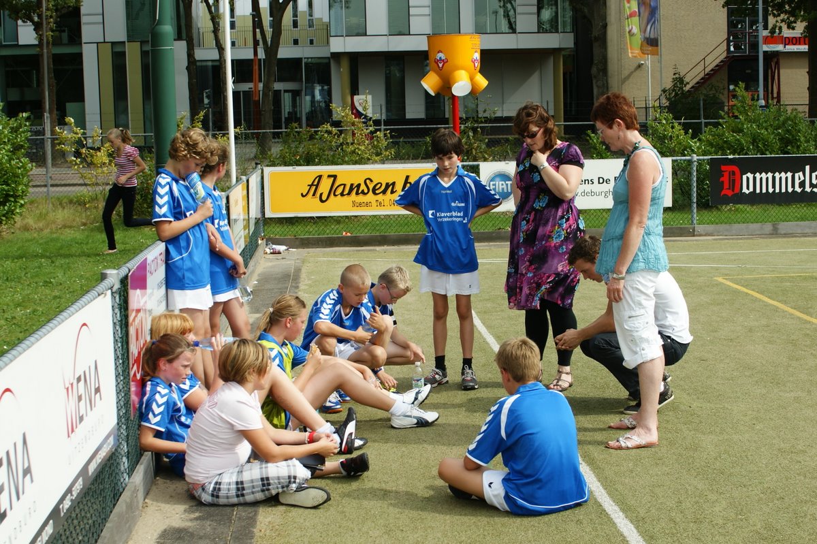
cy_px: 272
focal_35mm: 42
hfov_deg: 46.4
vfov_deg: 31.9
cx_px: 408
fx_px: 953
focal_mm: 28
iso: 100
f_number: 5
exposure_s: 1/320
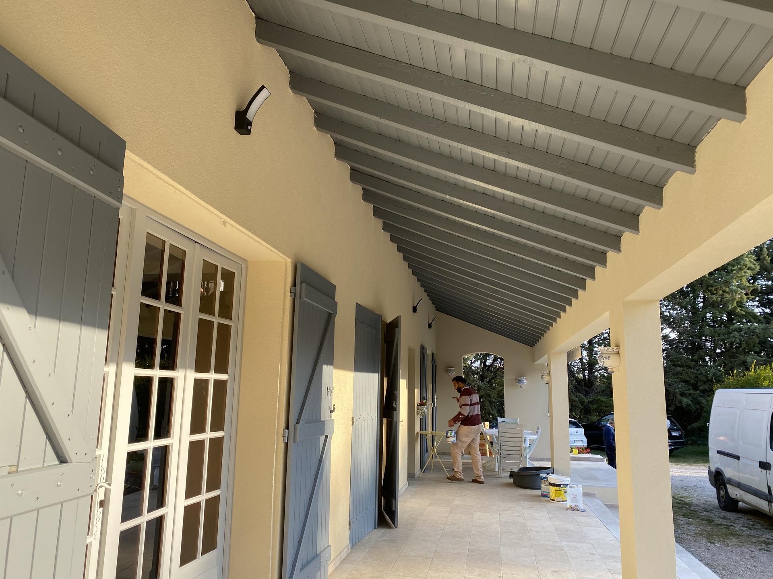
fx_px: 581
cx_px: 386
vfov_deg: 53.1
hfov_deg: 67.3
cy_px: 290
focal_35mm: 26
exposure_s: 1/354
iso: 32
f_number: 1.8
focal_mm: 4.25
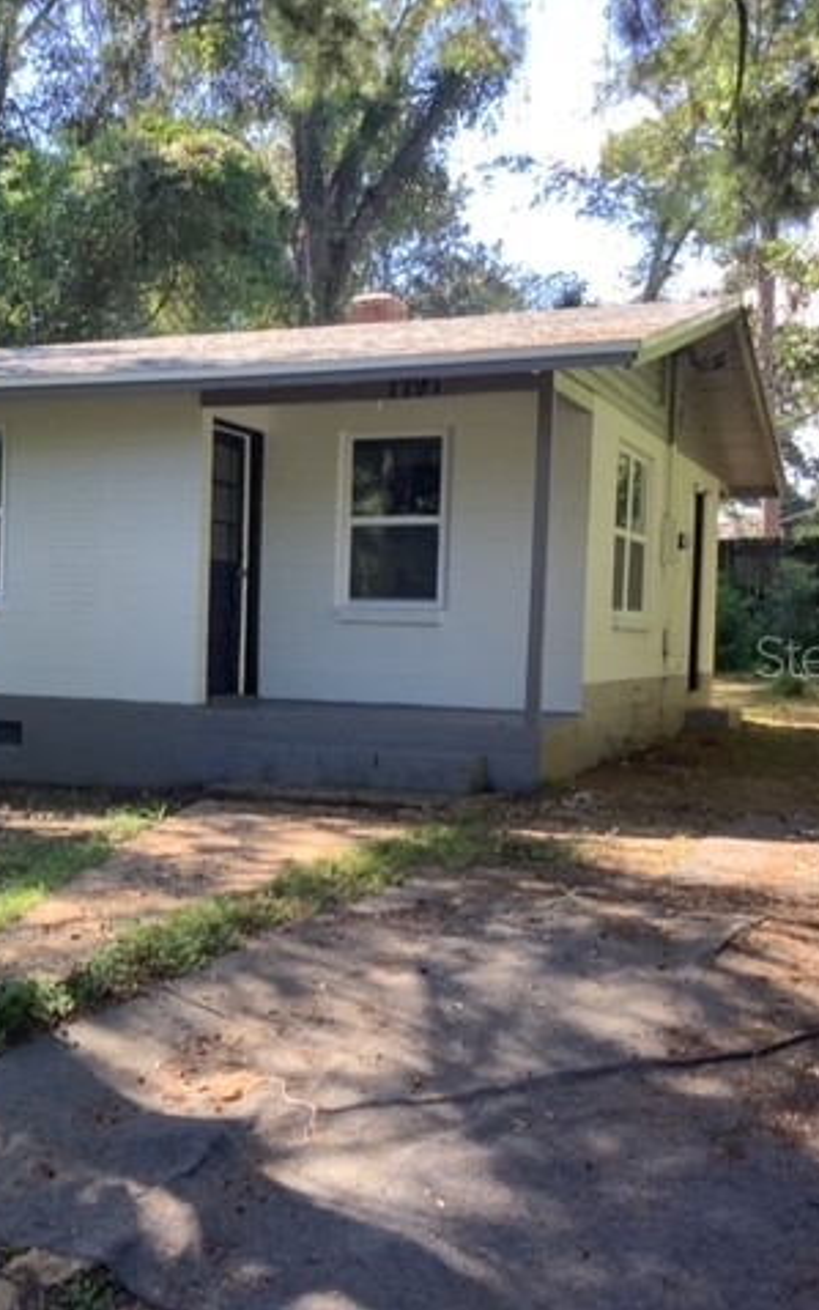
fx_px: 1570
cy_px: 655
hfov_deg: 28.5
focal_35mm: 44
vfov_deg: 45.3
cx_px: 137
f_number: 2.4
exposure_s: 1/120
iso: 50
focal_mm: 3.3
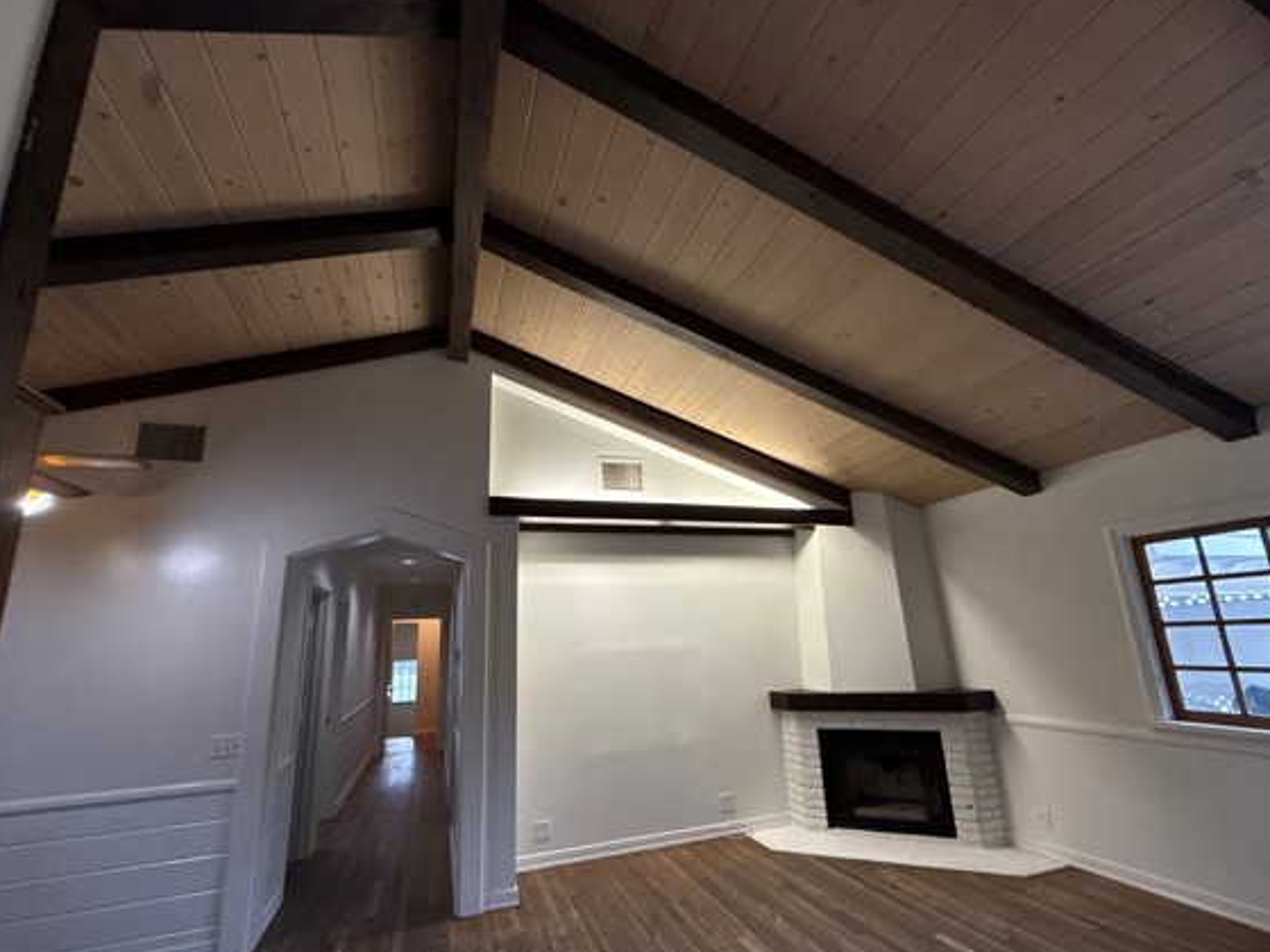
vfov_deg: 78.1
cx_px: 646
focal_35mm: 16
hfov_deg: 94.5
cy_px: 496
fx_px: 587
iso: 400
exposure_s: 1/120
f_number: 2.2
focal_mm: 2.22
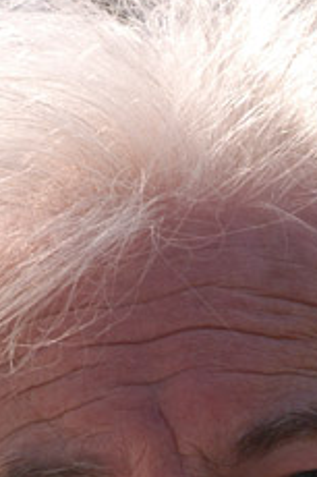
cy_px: 572
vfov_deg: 3.8
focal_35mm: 544
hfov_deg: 2.5
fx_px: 7197
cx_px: 276
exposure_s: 1/160
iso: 200
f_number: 10
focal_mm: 85
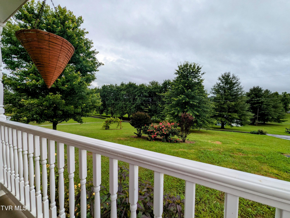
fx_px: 109
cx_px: 145
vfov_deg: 90.0
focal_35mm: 13
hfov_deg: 106.1
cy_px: 109
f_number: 2.2
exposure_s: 1/376
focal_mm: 1.95
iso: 51
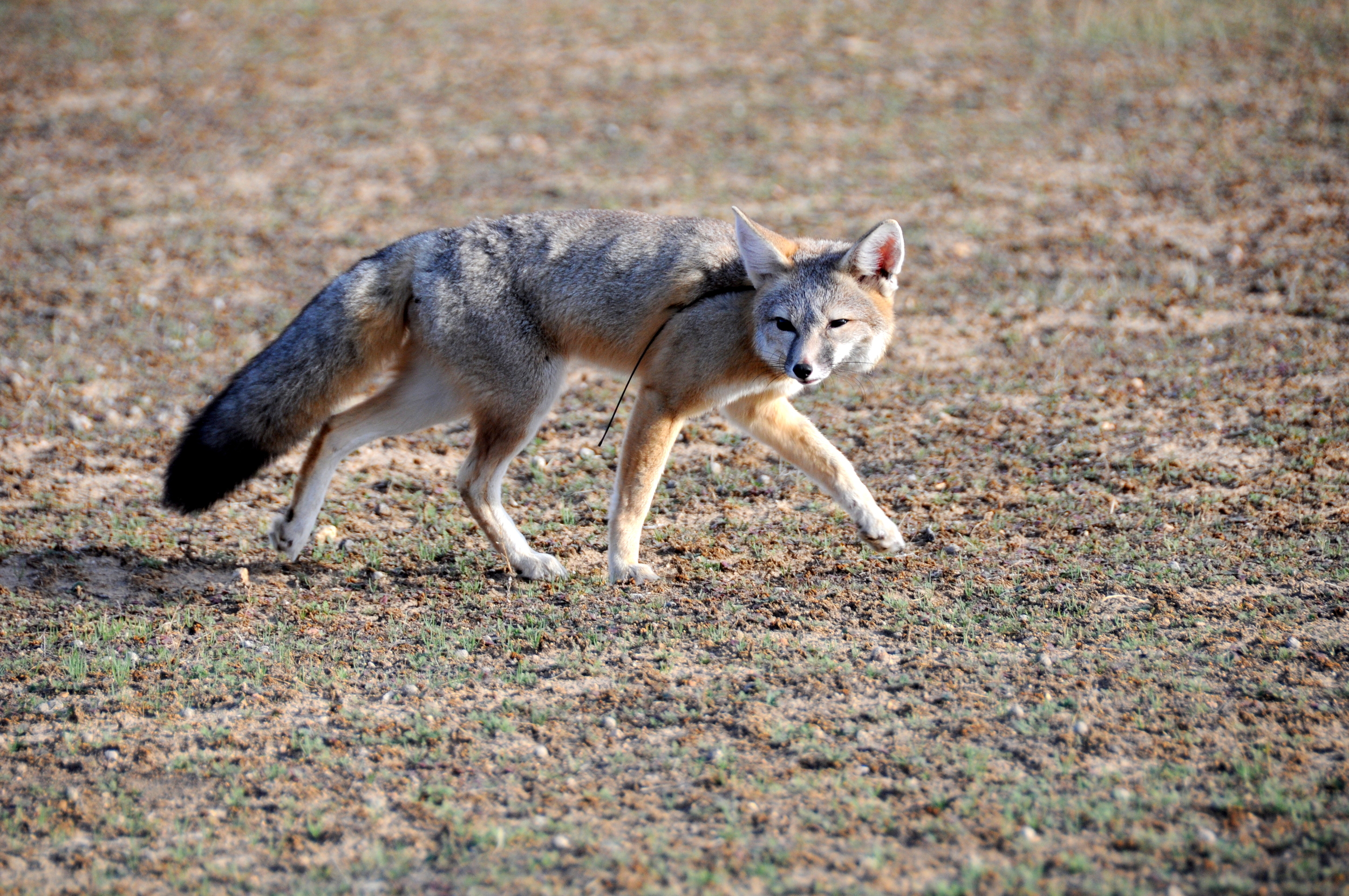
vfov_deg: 4.6
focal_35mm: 300
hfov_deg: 6.9
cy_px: 448
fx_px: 11227
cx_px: 674
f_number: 5.6
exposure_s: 1/1000
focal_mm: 200
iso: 400
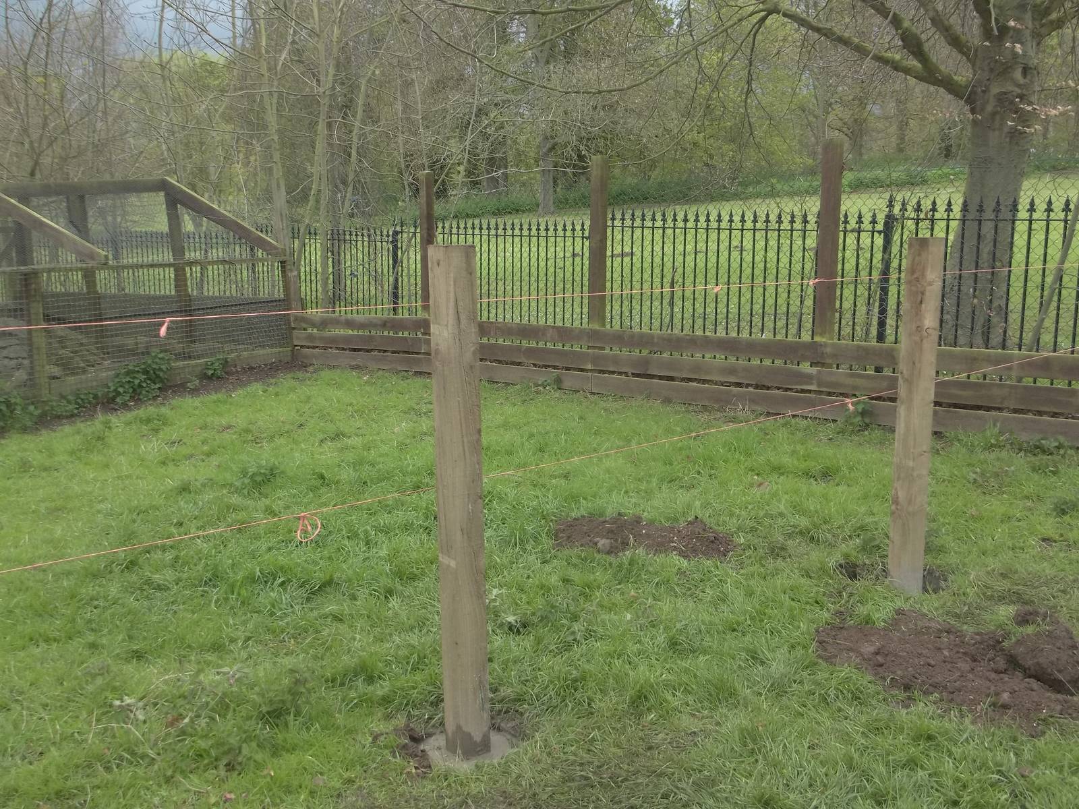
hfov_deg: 55.4
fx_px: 1029
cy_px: 404
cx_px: 540
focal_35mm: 33
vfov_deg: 42.9
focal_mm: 5.9
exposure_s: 1/200
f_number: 3.3
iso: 80
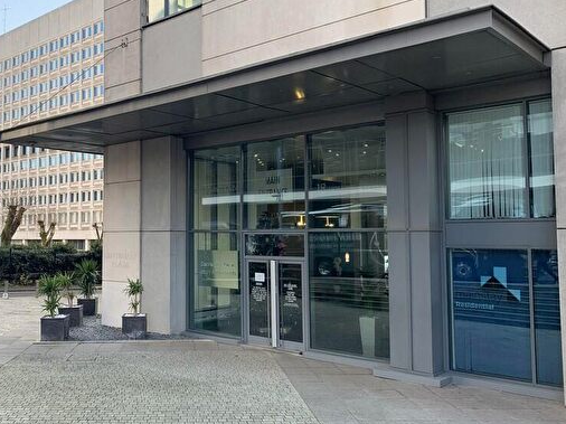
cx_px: 197
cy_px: 202
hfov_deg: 50.6
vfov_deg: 39.6
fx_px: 588
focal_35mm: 36
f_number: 1.8
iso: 25
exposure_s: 1/169
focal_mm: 4.25
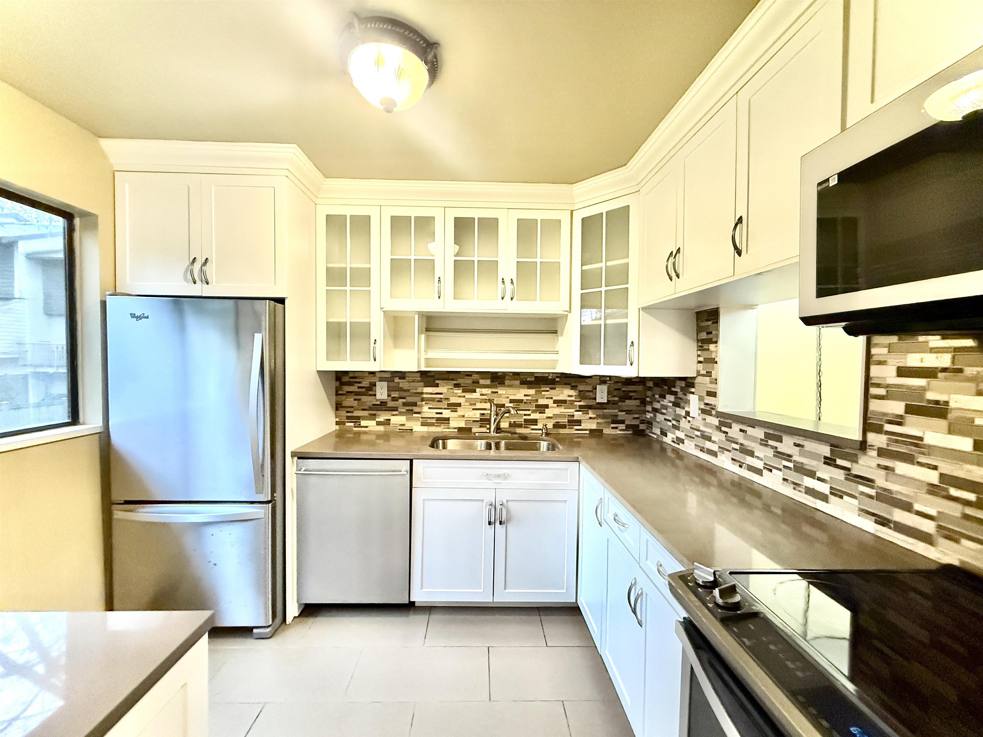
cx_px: 492
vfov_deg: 85.7
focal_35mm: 14
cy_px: 368
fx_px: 398
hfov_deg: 102.1
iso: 640
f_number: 2.2
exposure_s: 1/60
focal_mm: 2.22
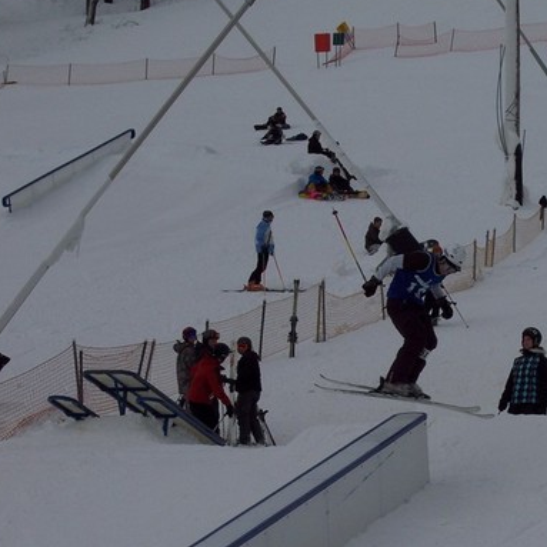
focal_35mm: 173
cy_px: 298
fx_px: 3093
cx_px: 424
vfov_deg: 10.1
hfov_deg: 10.1
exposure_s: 1/1000
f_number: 6.7
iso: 100
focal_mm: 24
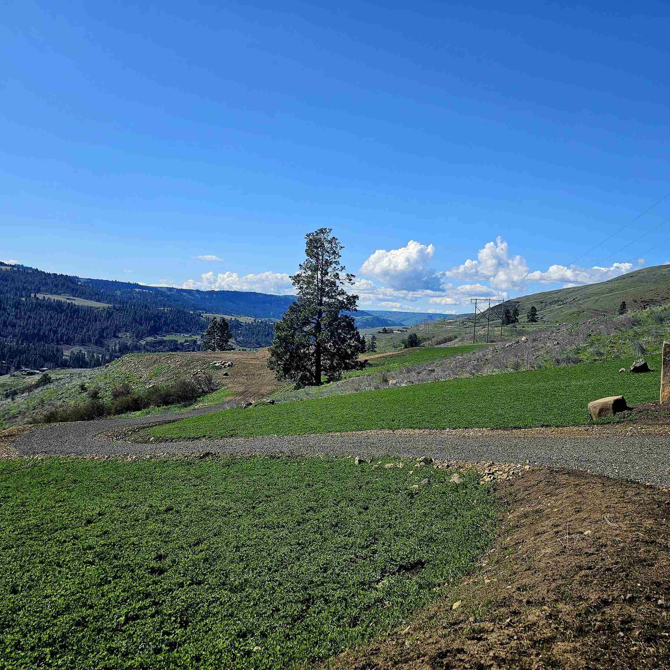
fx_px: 613
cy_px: 339
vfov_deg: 57.3
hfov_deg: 57.2
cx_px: 366
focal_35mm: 28
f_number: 1.7
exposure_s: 1/1250
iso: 10
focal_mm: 6.3
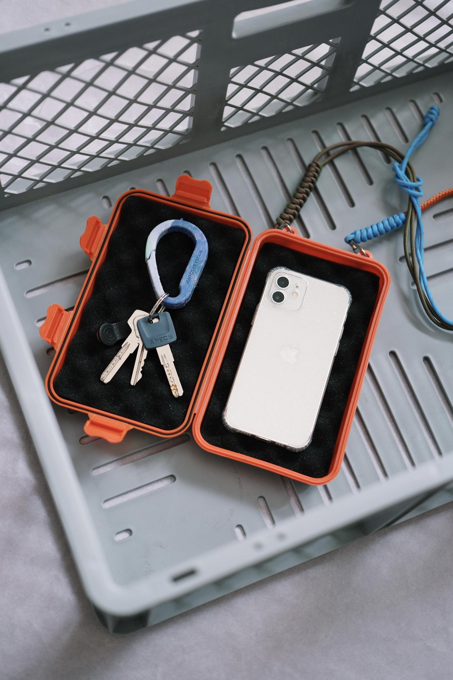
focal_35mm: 50
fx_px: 944
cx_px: 226
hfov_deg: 27.0
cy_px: 340
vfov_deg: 39.6
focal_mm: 33
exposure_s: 1/50
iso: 320
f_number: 1.4
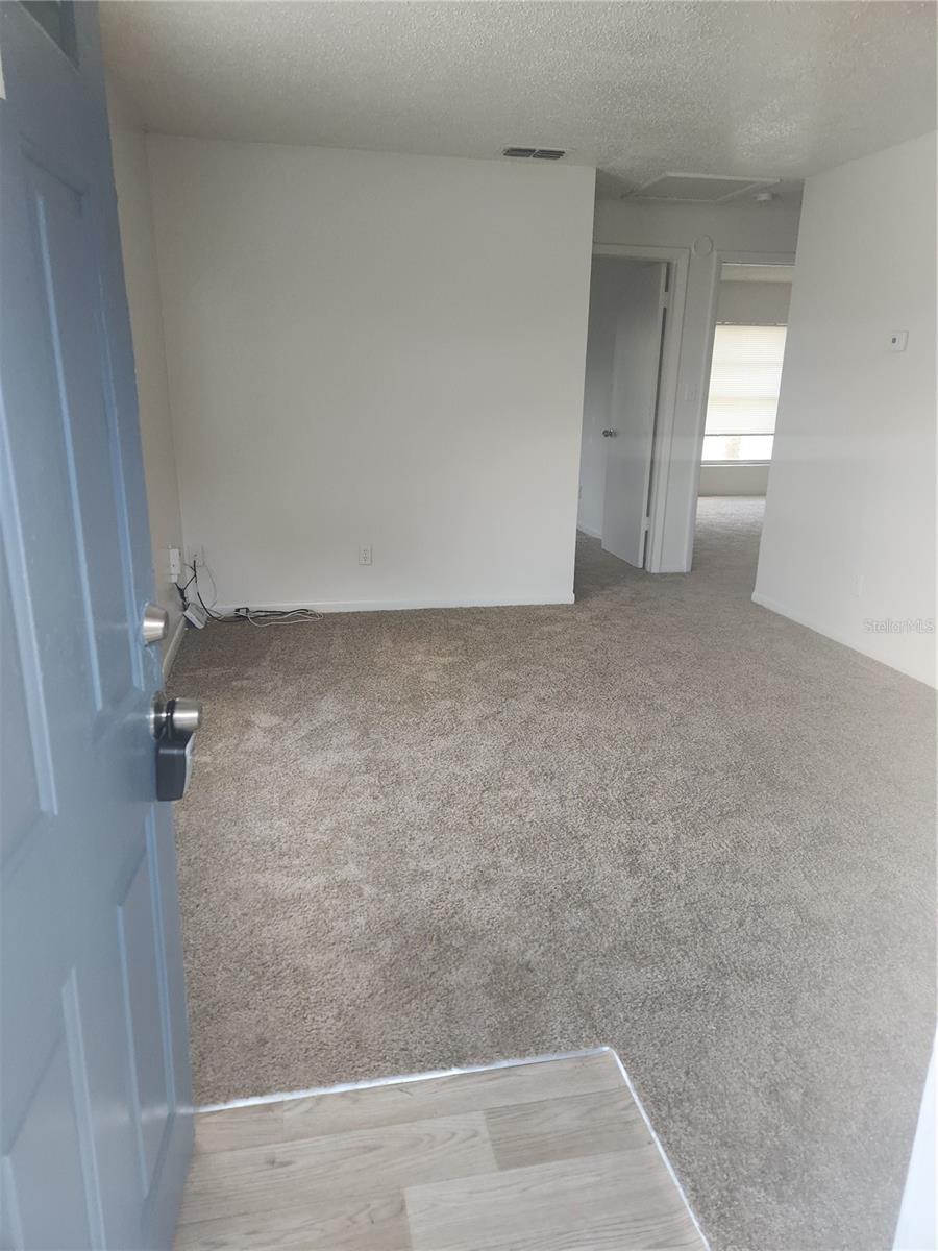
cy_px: 626
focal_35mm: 23
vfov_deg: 73.9
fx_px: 831
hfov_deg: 58.9
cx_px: 469
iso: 200
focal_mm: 5.4
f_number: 1.8
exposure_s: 1/180
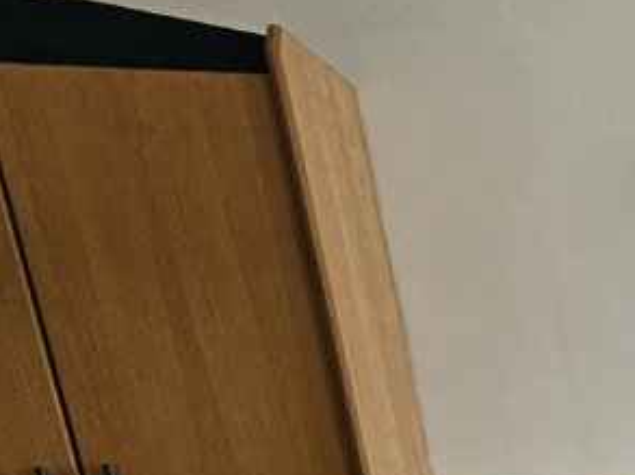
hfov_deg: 17.2
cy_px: 638
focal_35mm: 64
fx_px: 1173
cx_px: 1383
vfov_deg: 20.6
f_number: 2.2
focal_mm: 2.2
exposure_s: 1/50
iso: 100
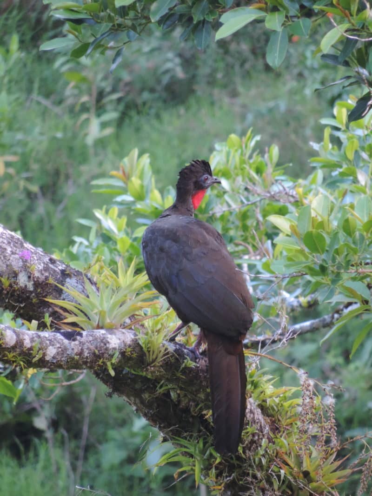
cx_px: 186
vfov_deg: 2.5
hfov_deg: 1.9
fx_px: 11465
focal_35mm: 800
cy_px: 248
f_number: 5.2
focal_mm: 142.6
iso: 800
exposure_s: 1/80
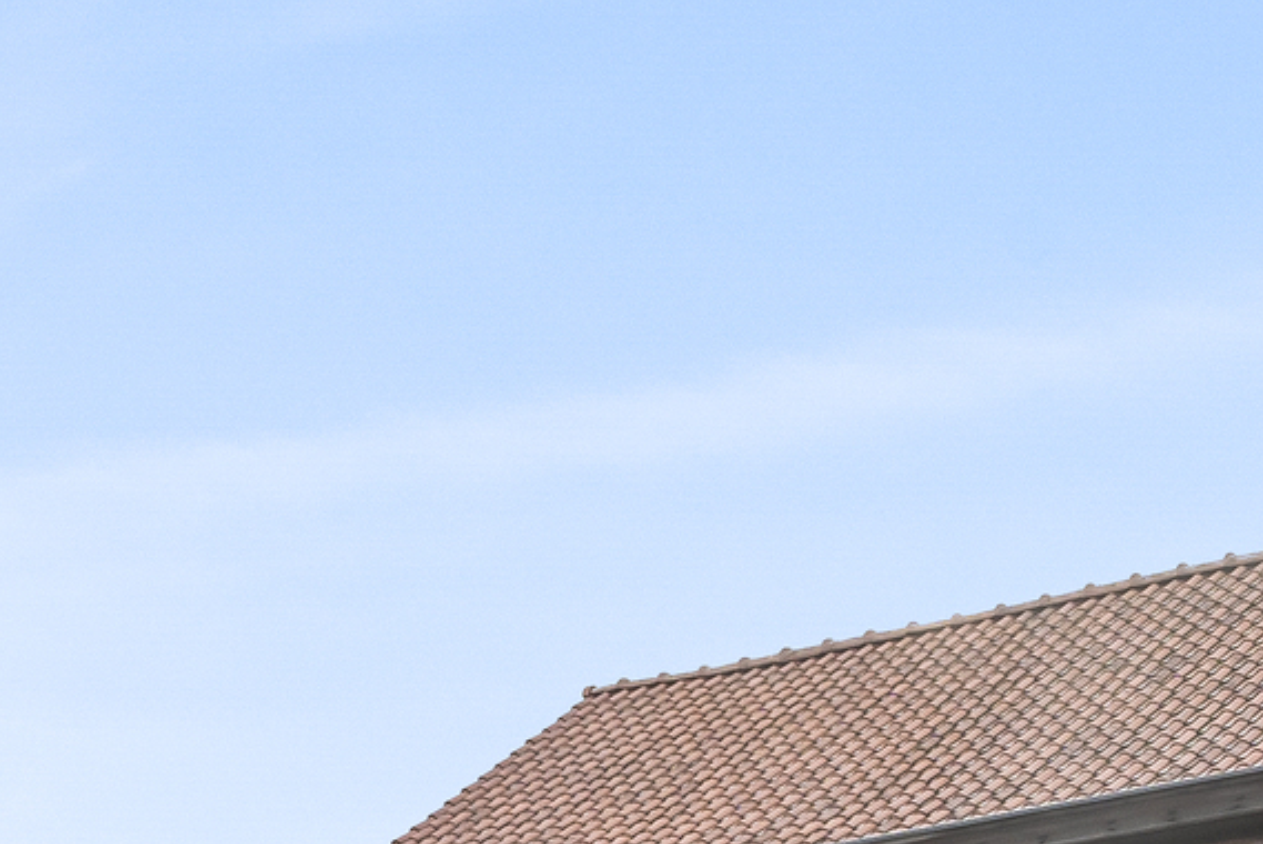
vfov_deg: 19.4
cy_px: 1342
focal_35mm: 59
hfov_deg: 31.2
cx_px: 1287
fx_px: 2071
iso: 250
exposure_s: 1/200
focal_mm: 14
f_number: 8
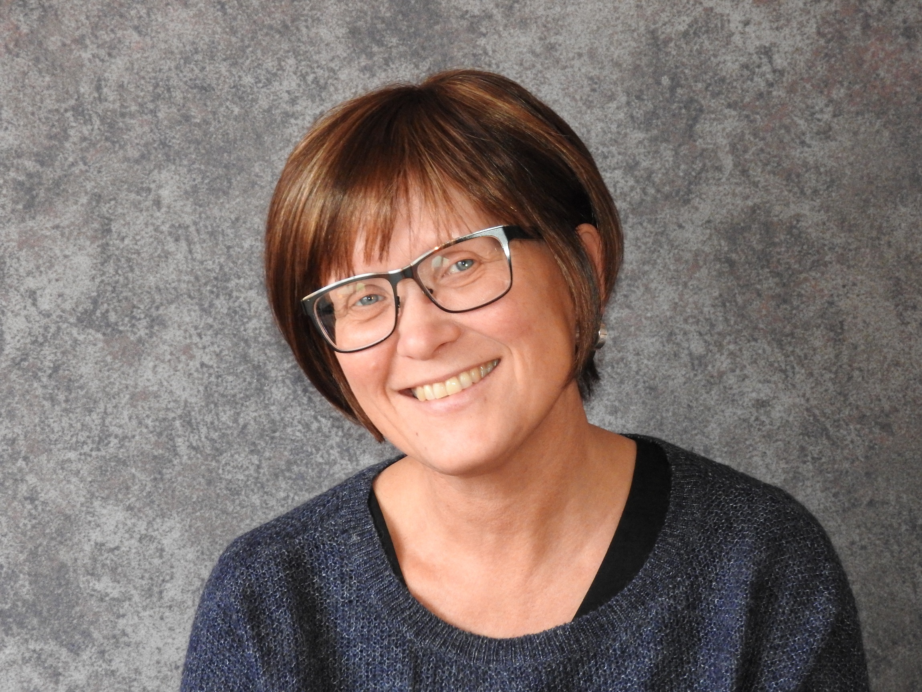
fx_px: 2797
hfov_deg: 18.7
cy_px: 346
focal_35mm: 105
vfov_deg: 14.1
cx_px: 461
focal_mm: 18.8
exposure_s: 1/3
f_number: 4.8
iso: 800
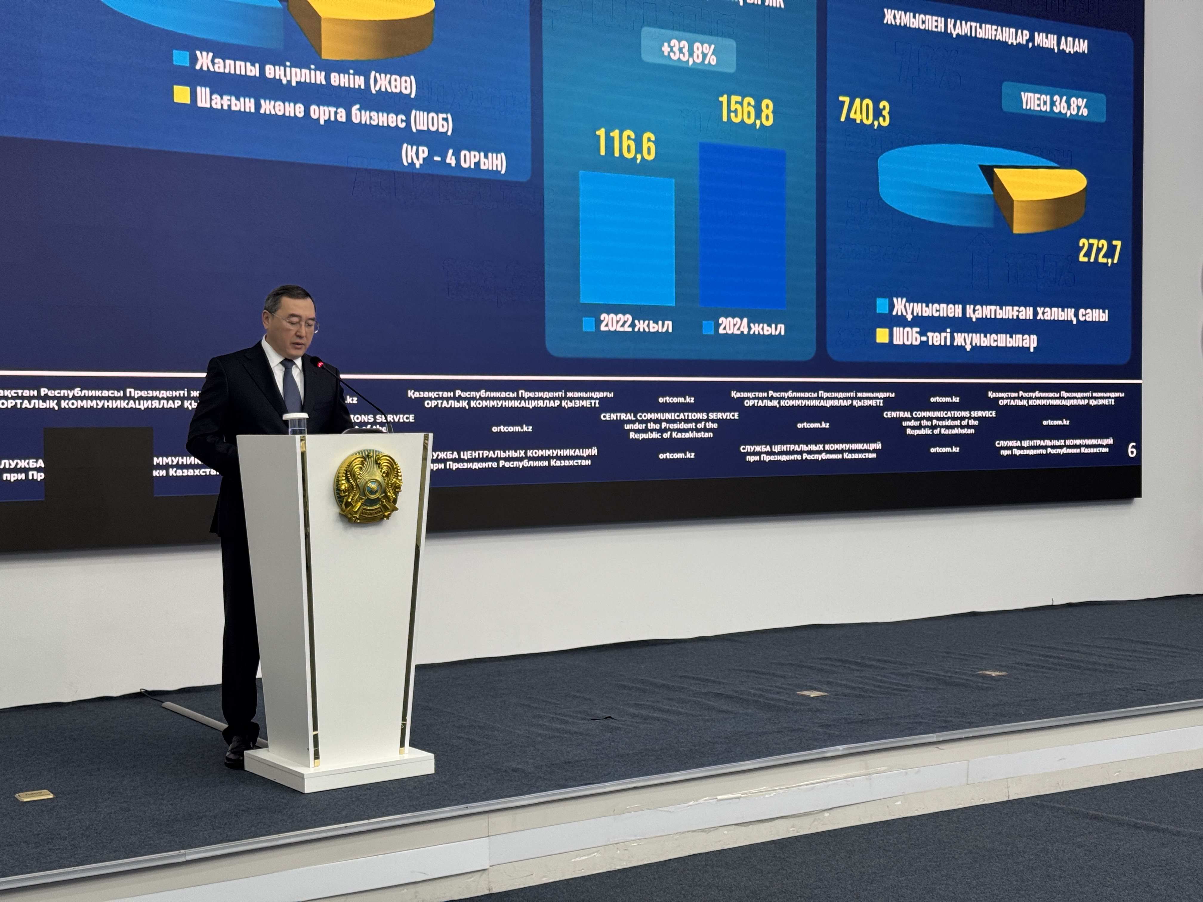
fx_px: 1668
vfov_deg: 30.3
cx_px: 602
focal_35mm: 48
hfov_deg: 39.7
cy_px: 451
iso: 80
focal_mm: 6.76
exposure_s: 1/50
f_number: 1.78
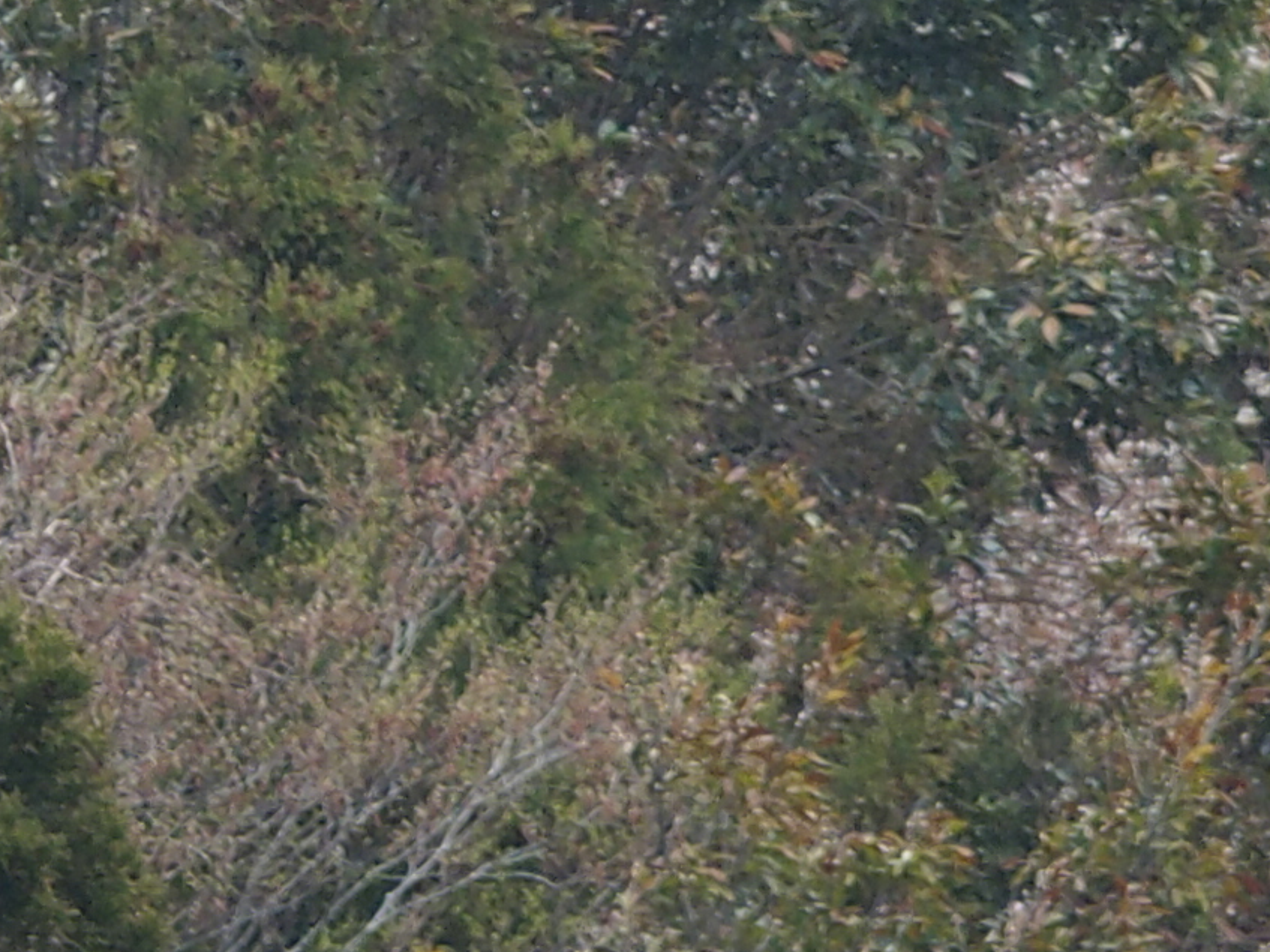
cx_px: 456
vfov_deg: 1.1
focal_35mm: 1405
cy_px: -681
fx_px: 51540
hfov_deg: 1.4
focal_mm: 64.3
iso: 200
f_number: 2.8
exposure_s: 1/500
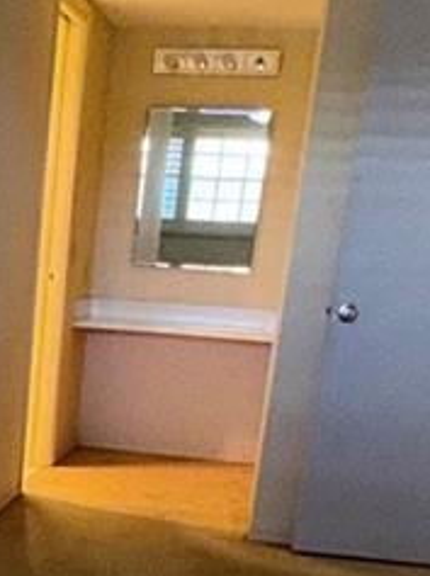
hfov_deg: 19.6
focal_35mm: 71
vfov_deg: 25.2
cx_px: -63
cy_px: 656
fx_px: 1179
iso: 125
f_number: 2.2
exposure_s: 1/60
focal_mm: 2.22
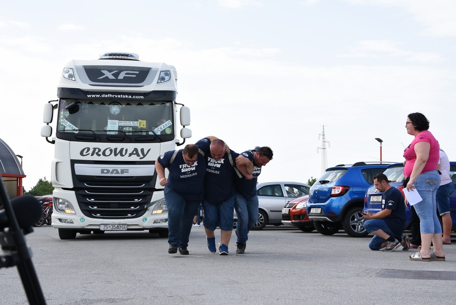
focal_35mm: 60
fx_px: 760
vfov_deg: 22.6
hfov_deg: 33.4
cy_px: 152
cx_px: 228
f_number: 7.1
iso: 100
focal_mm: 40
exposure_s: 1/160
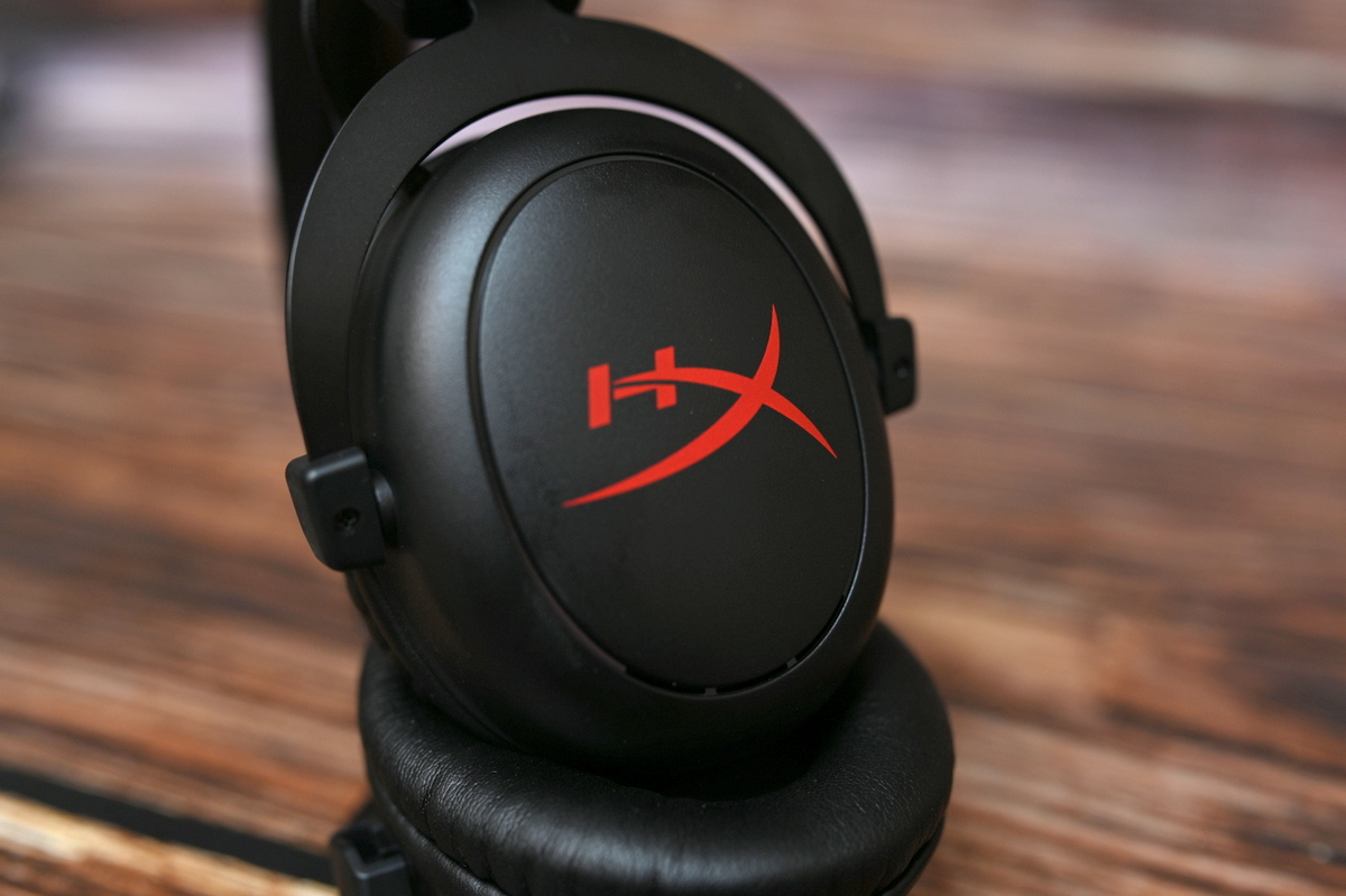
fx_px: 1308
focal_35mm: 35
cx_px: 673
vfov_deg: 37.8
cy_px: 448
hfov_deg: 54.5
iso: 100
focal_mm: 35
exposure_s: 1/30
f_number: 2.8
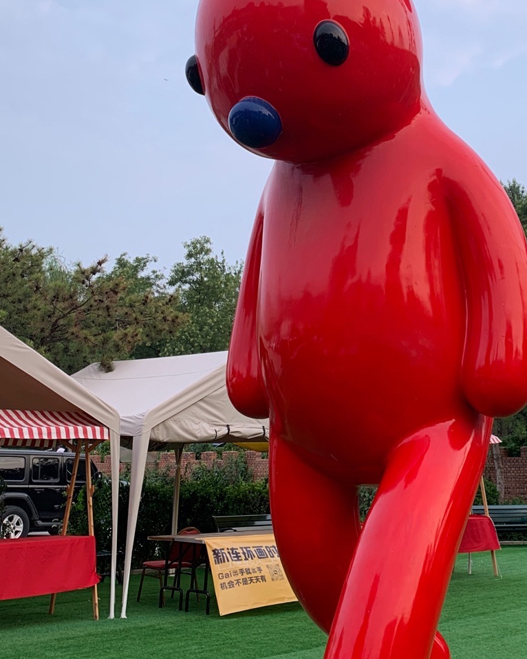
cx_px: 385
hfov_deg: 28.3
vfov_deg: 34.8
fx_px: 1034
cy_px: 186
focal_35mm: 53
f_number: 1.8
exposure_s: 1/122
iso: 32
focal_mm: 4.25
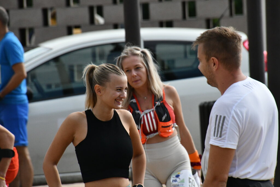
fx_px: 4667
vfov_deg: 2.3
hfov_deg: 3.4
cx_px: 140
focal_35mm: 600
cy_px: 94
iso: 3200
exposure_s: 1/6400
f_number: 10
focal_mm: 400
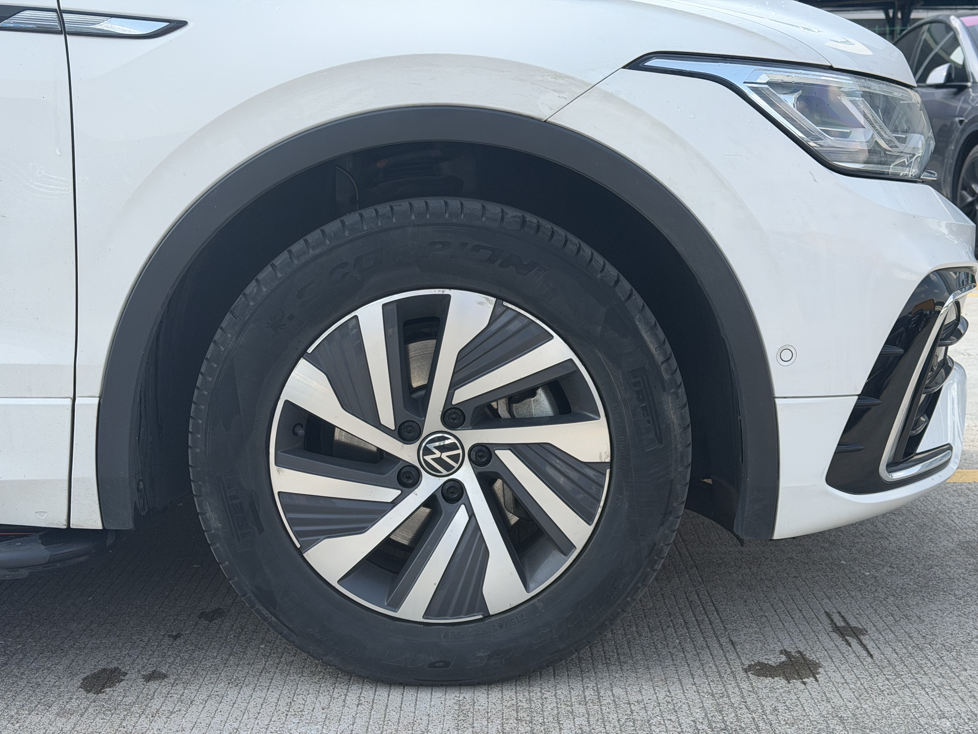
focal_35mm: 48
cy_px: 367
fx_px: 1356
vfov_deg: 30.3
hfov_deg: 39.7
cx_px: 489
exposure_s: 1/1456
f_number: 1.78
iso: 64
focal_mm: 6.76
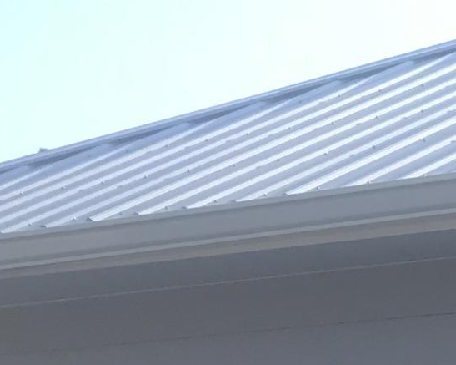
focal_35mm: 150
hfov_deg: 11.4
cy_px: 738
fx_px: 2023
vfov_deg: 9.6
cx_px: 953
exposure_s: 1/879
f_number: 1.8
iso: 20
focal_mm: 3.99
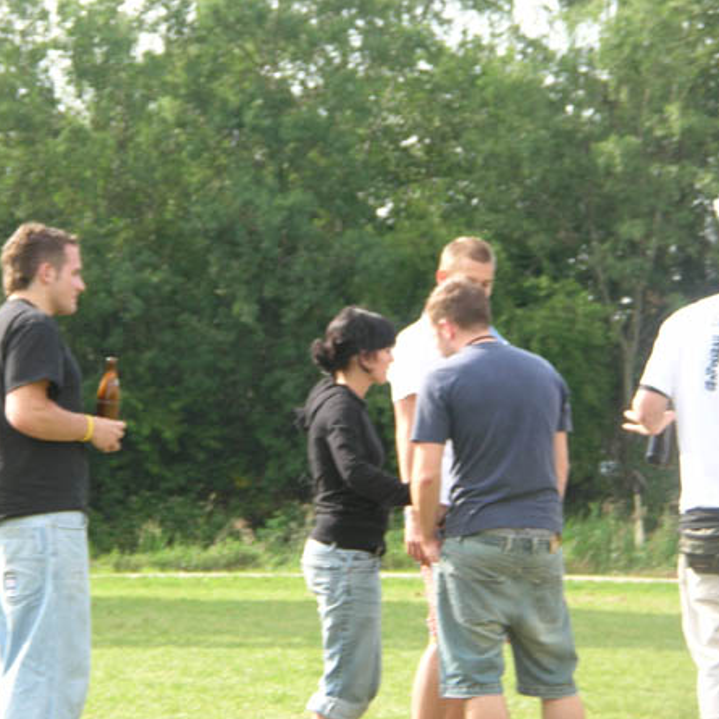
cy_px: 361
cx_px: 259
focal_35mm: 168
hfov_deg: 10.4
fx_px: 3948
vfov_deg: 10.4
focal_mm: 23.3
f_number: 3.7
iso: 50
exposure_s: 1/139
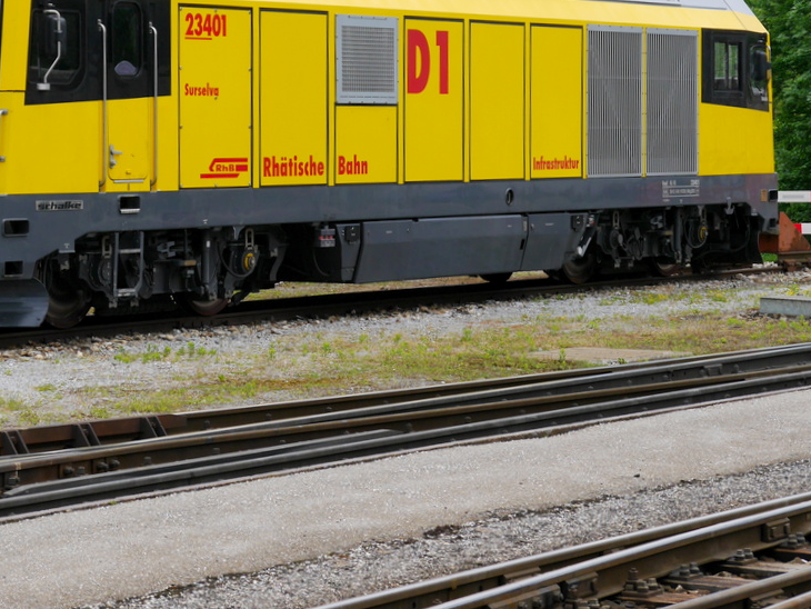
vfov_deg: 10.7
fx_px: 3234
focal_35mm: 138
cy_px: 146
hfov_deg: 14.3
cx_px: 230
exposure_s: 1/250
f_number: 7.1
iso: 160
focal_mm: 42
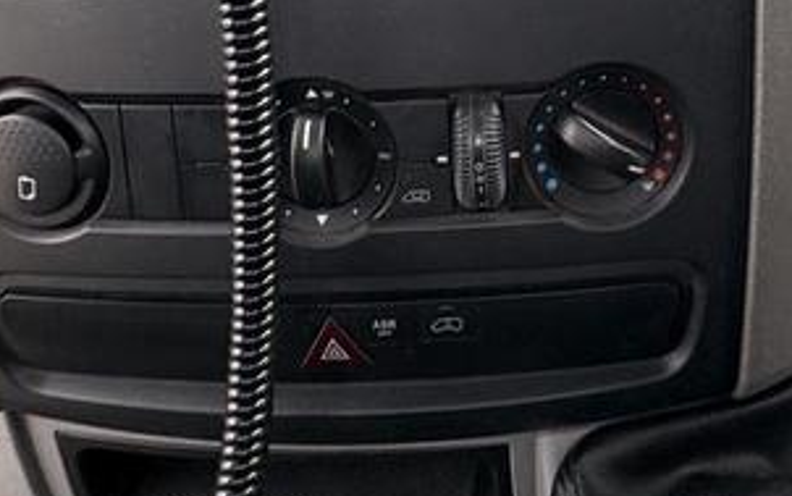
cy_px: -94
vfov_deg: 26.2
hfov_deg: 43.9
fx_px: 950
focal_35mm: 44
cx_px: 585
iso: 125
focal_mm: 2.22
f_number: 2.2
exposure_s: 1/137
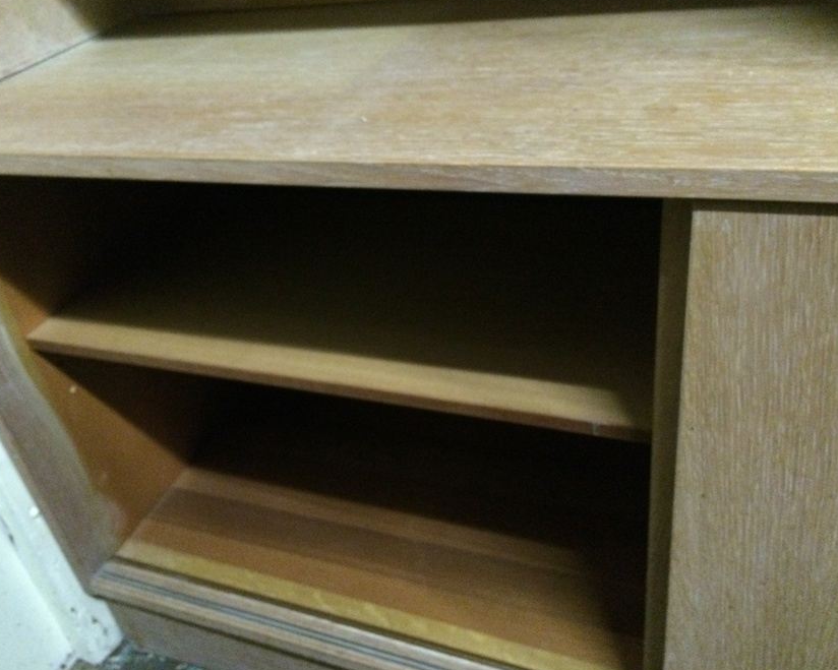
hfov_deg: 55.6
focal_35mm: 32
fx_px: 794
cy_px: 336
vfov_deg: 45.8
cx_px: 394
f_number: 2.2
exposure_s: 1/15
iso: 640
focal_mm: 4.12
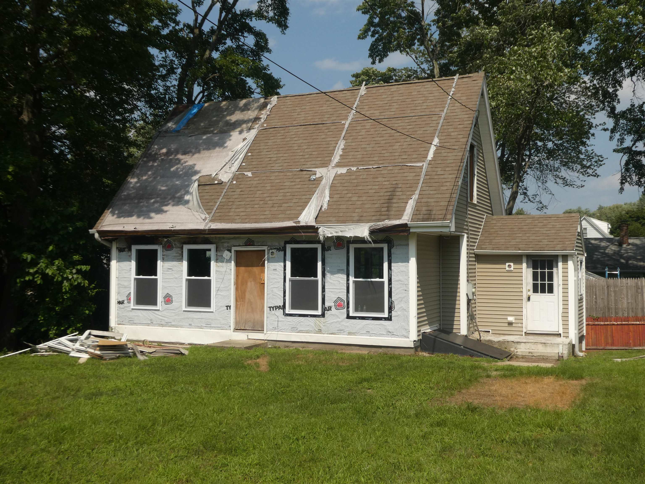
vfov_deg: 38.7
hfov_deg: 50.1
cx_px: 322
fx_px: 689
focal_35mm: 37
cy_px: 242
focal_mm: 6.7
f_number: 3.7
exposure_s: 1/1000
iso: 80
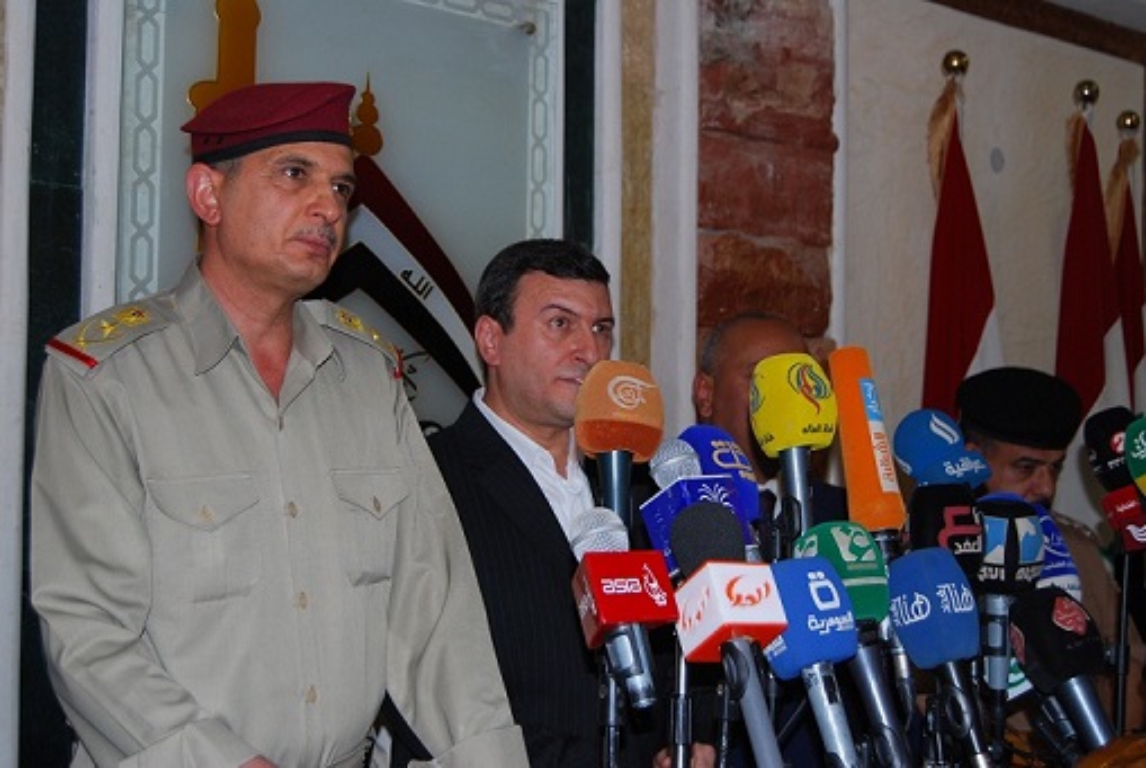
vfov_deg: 25.8
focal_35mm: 52
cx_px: 573
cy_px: 384
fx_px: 1674
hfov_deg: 37.8
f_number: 4.8
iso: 200
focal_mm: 35
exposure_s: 1/60
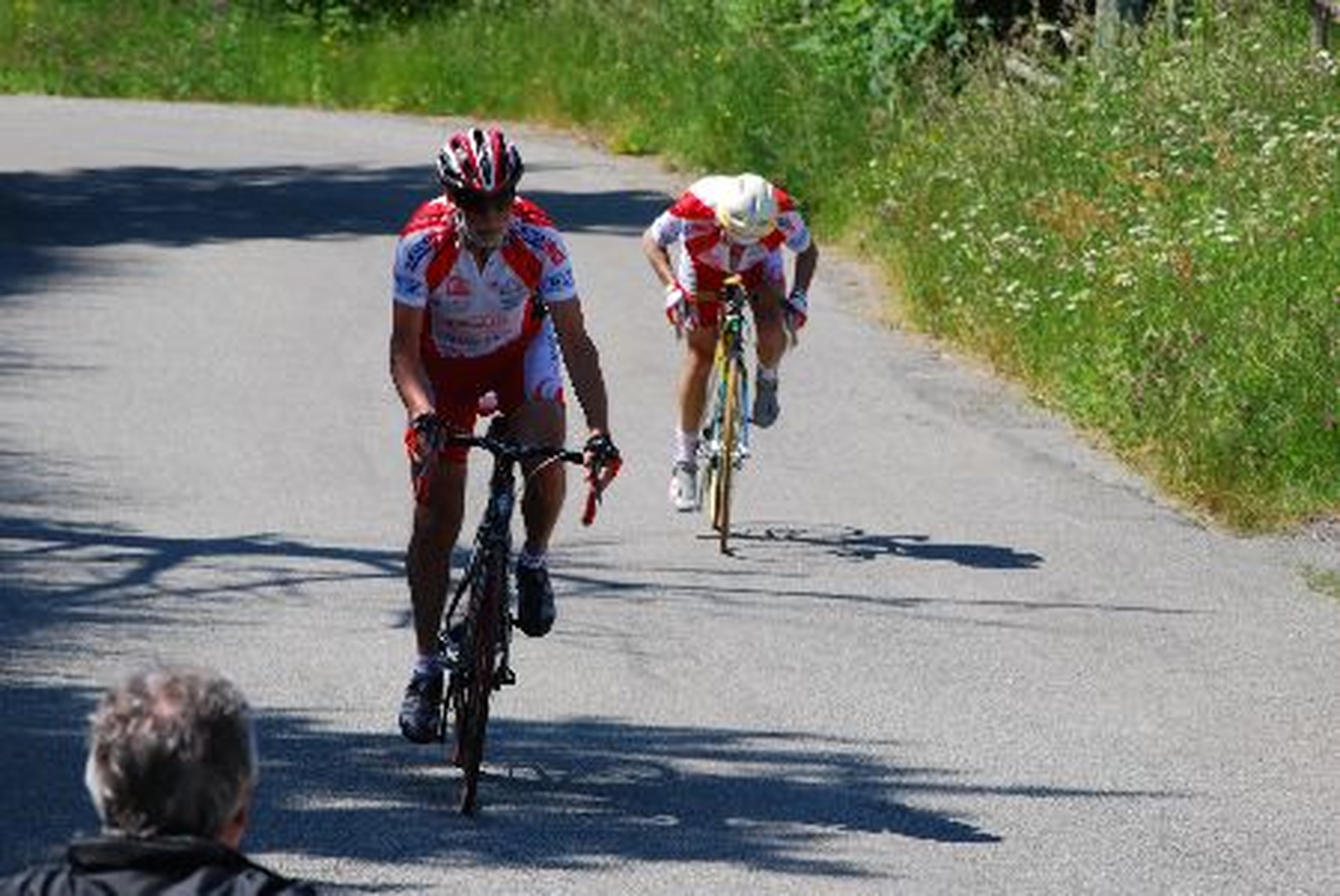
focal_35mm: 218
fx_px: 8104
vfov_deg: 6.3
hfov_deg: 9.5
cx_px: 670
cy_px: 448
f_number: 10
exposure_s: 1/125
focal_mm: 145
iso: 100
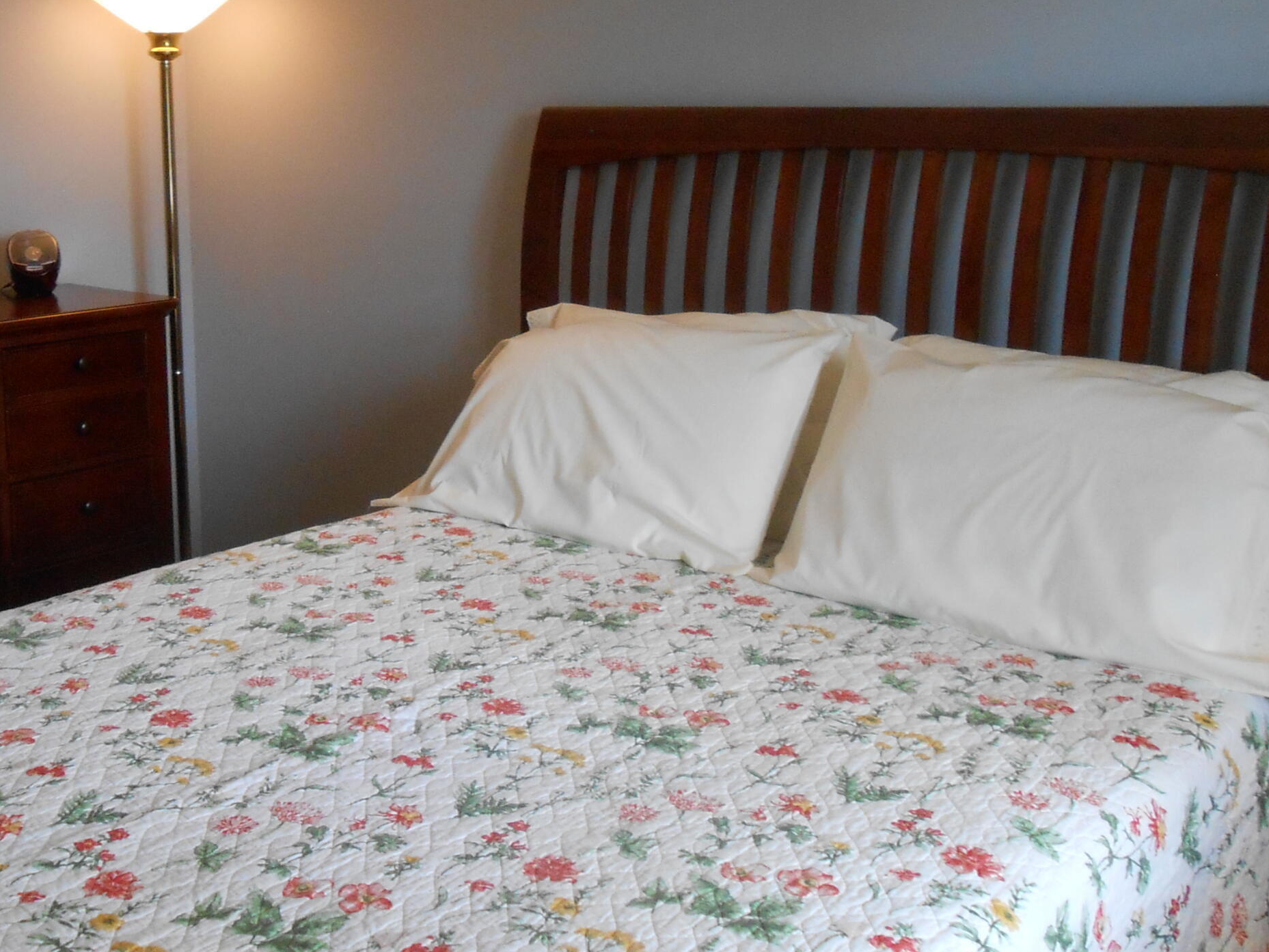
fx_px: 1540
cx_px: 336
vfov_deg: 34.3
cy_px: 412
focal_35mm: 42
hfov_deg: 43.5
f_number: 3.5
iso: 320
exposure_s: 1/30
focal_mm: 4.6
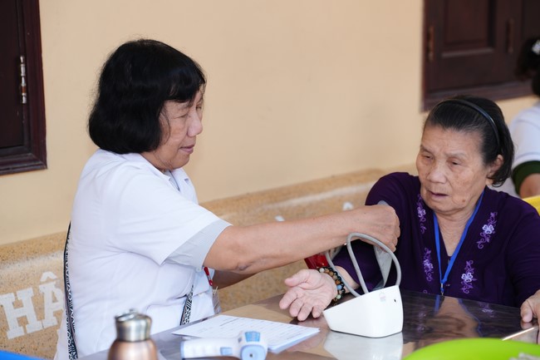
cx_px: 270
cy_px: 180
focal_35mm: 100
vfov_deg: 13.7
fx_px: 1500
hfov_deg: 20.4
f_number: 4.5
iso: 500
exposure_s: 1/100
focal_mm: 100
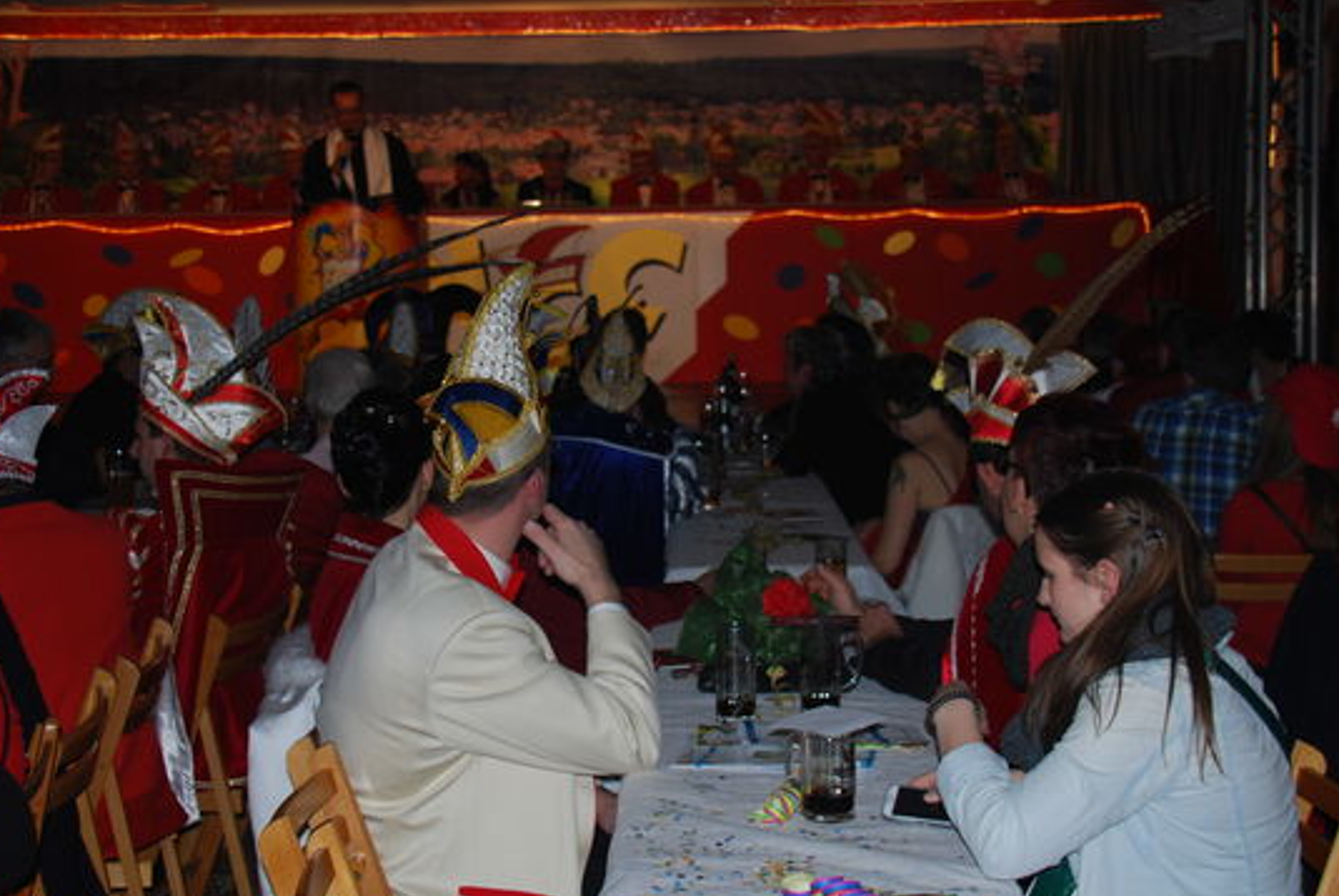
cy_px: 468
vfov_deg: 22.3
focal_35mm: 61
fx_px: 2271
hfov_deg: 32.8
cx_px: 603
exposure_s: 1/60
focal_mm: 34
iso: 200
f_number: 4.5
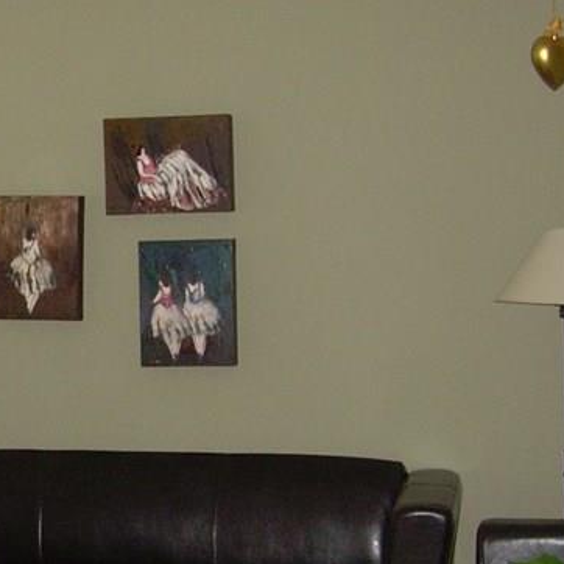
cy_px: 346
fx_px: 1751
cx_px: -19
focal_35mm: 95
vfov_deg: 18.3
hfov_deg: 17.8
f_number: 2.8
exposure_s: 1/60
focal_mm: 6.3
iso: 200
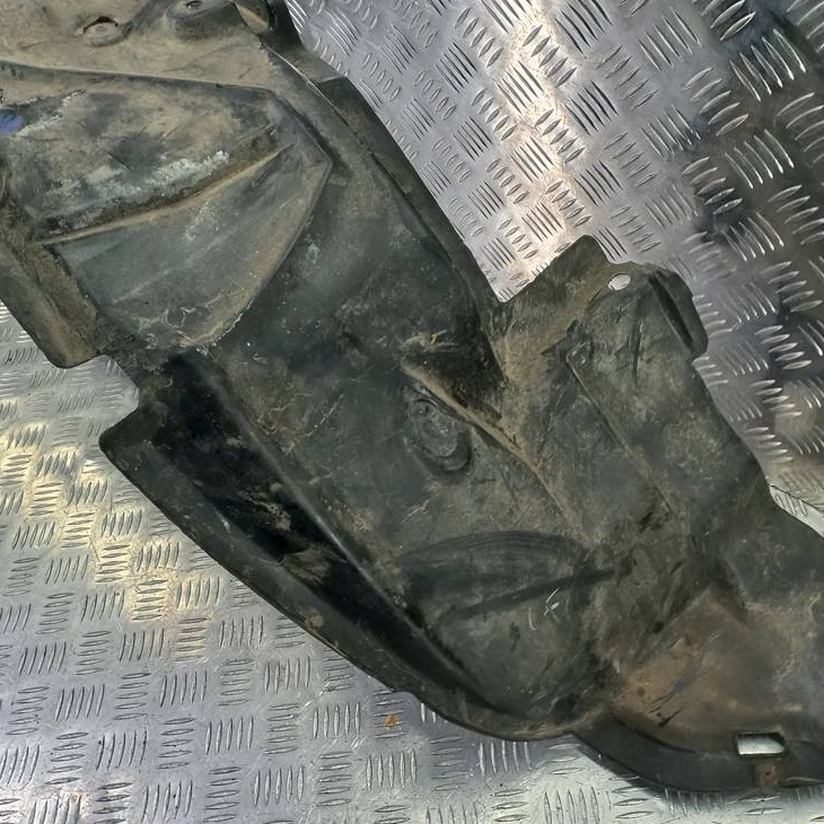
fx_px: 835
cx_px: 520
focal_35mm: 31
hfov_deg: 51.9
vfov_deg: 52.5
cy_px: 405
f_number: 1.8
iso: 64
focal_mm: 4.6
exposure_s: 1/50
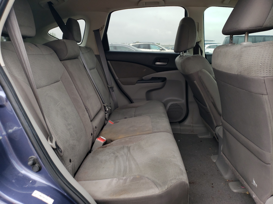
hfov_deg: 67.3
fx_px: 205
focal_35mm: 26
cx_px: 136
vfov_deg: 53.1
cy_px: 102
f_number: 1.5
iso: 50
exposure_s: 1/167
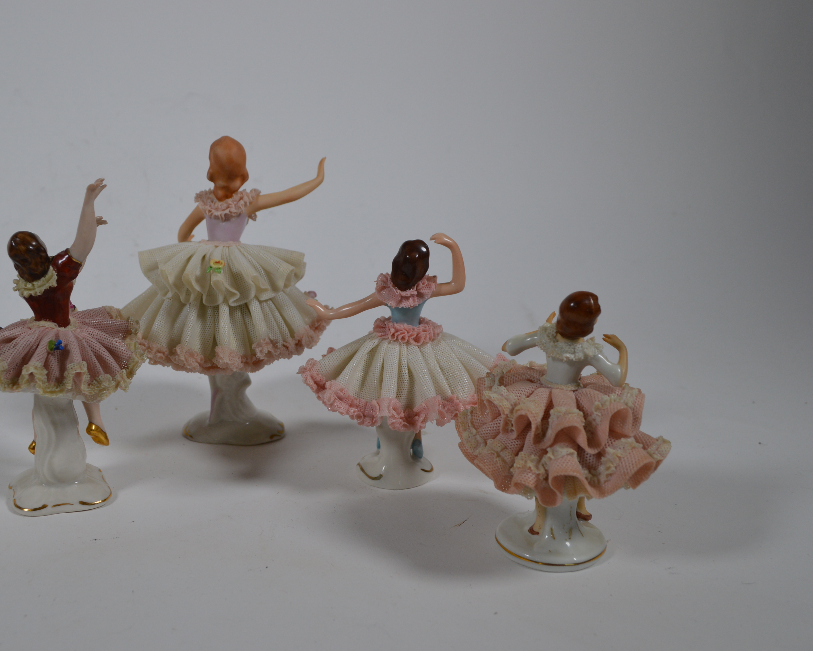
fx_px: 914
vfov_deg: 39.2
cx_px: 320
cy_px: 332
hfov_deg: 47.6
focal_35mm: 38
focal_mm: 22
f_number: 5.6
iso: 220
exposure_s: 1/125
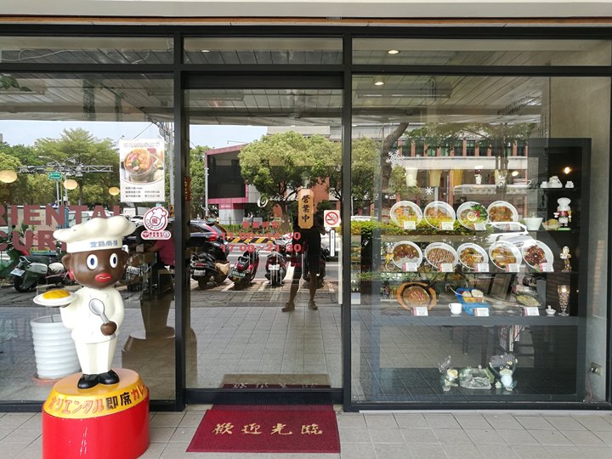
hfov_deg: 65.3
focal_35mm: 27
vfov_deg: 51.4
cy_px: 230
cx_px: 306
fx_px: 477
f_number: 2.2
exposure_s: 1/120
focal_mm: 4.5
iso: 100
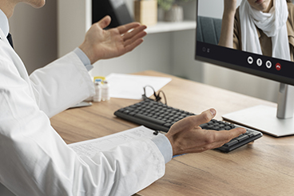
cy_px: 41
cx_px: 168
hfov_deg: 21.9
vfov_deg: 14.6
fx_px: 759
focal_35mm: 93
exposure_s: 1/160
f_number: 2.8
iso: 100
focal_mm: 57
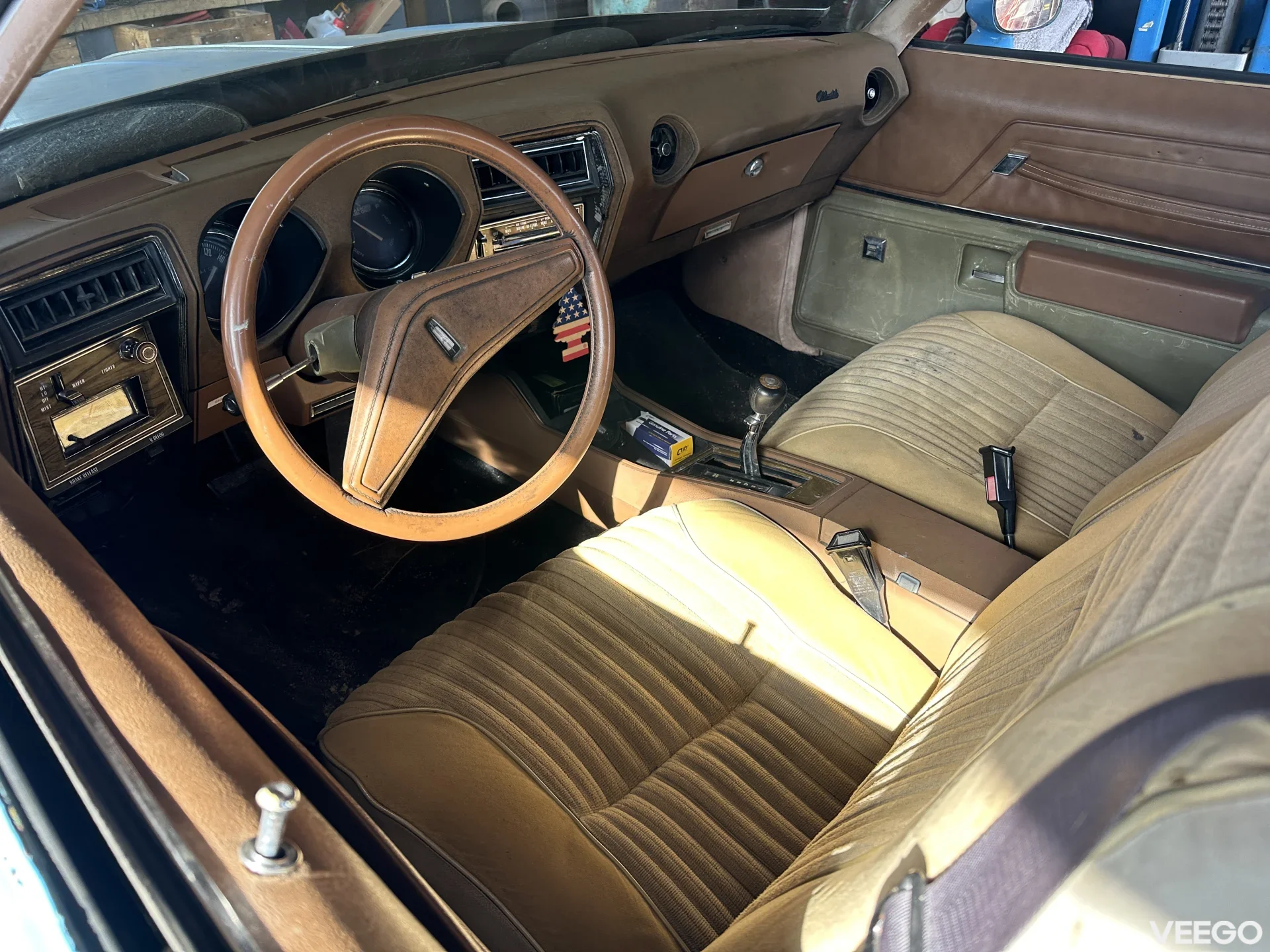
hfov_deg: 71.6
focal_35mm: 24
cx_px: 635
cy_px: 476
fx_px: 881
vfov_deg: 56.8
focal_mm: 6.86
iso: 125
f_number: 1.78
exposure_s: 1/148
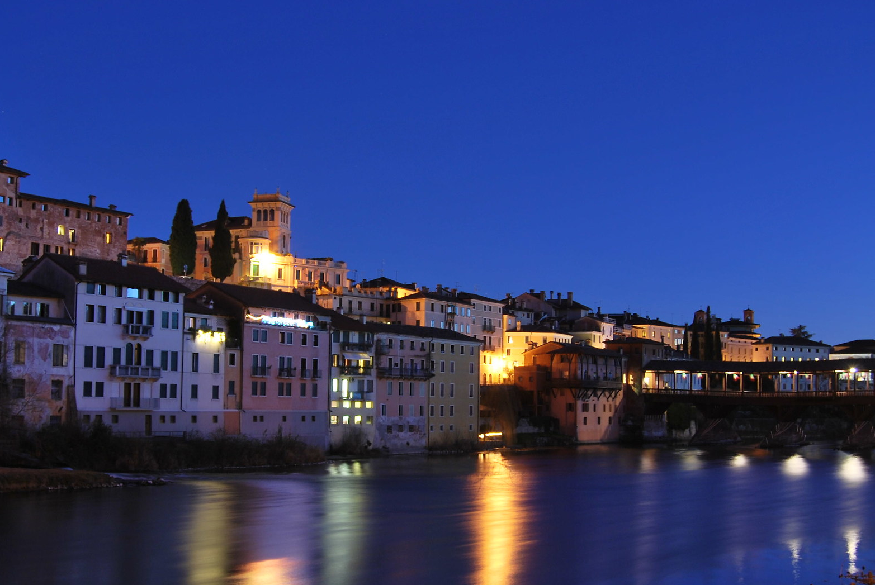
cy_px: 350
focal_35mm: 46
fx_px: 1119
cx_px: 424
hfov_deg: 42.7
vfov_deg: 29.2
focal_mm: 20
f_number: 4.5
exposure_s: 10
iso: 100
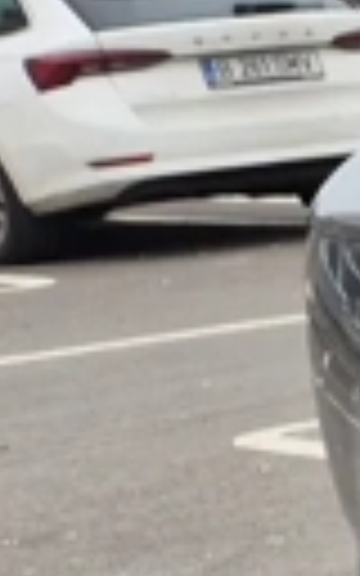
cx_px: 2236
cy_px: 734
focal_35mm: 190
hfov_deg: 4.7
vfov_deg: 10.8
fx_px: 2983
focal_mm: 5.4
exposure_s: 1/287
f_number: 1.8
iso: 25
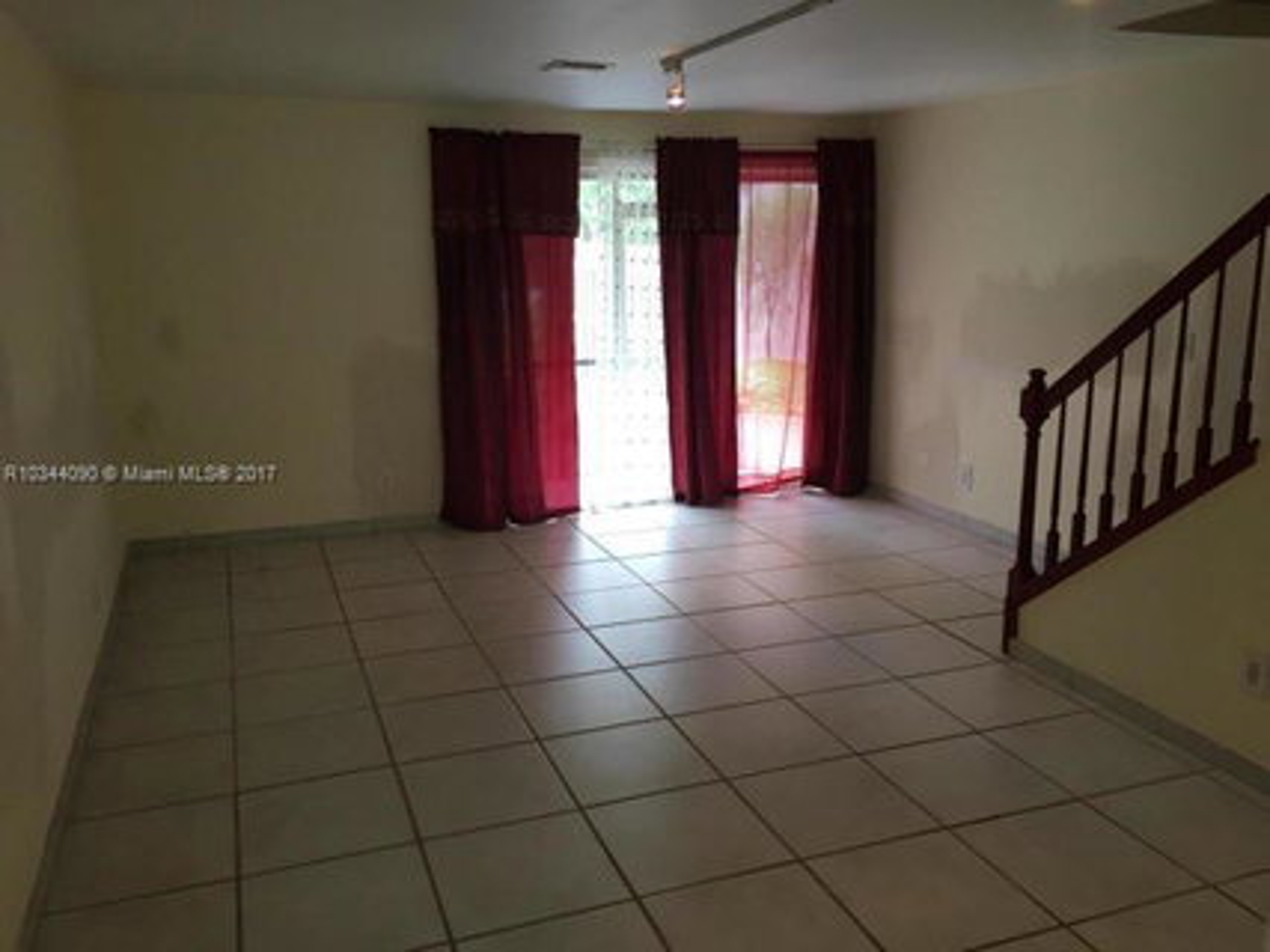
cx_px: 635
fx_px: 1064
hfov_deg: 61.7
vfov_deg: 48.2
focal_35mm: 29
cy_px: 476
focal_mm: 4.15
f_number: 2.2
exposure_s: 1/30
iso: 50
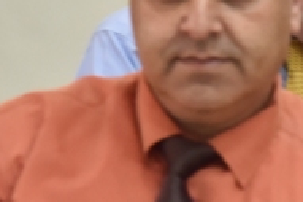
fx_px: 5416
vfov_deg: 2.1
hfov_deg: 3.2
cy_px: 42
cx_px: 387
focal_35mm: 644
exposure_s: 1/100
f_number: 5
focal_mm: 120
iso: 1600
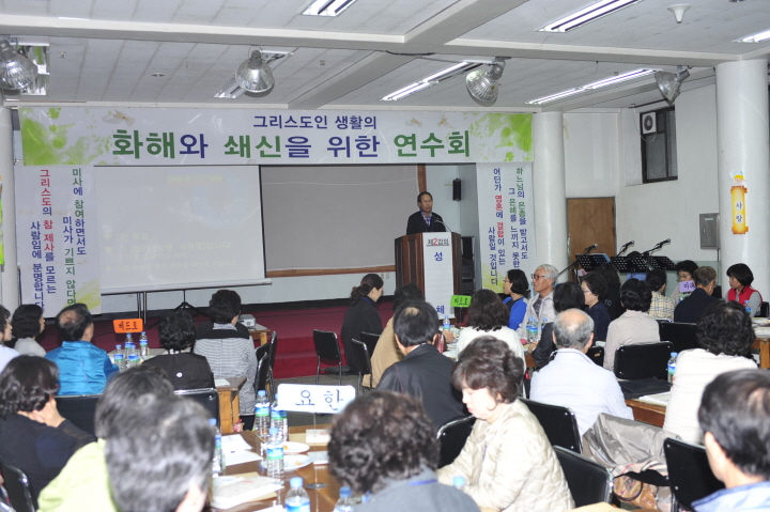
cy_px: 256
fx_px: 940
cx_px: 385
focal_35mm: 44
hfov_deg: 44.5
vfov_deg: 30.5
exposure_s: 1/60
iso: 200
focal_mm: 44
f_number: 4.5
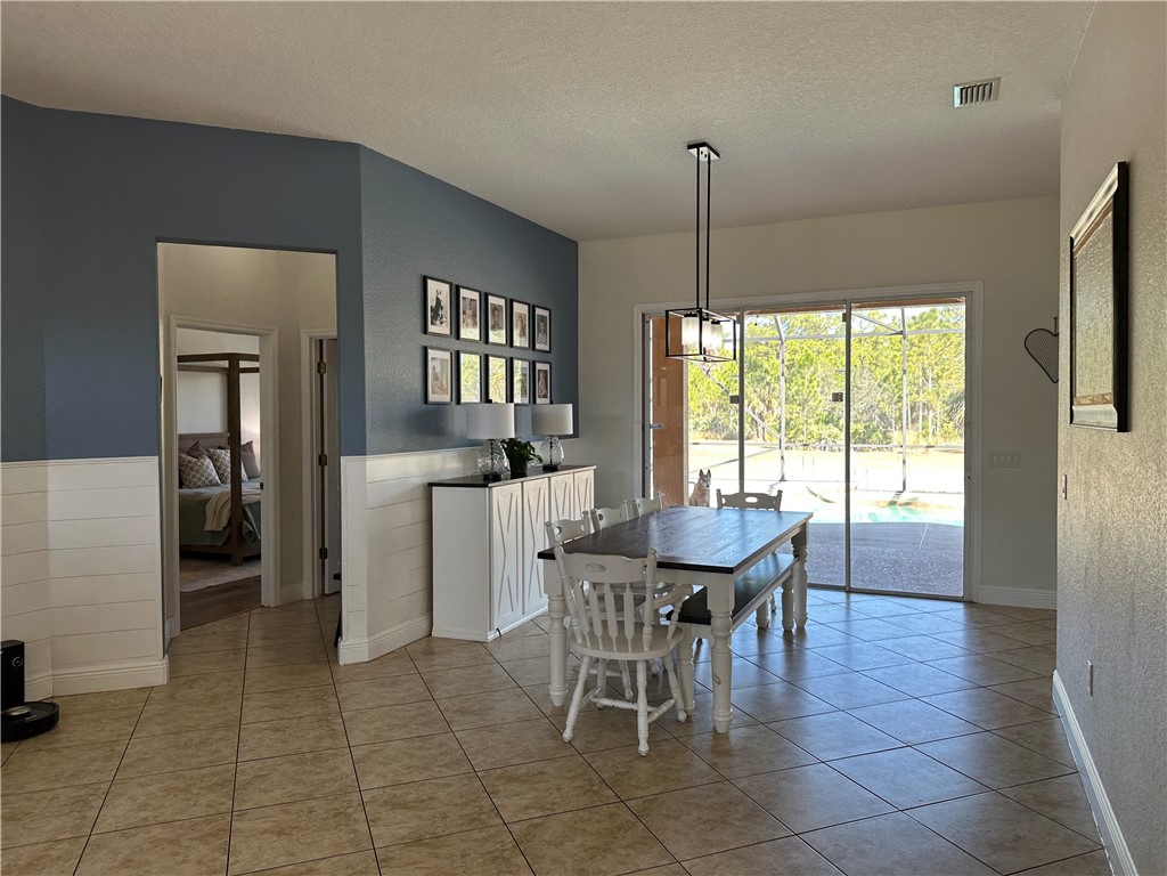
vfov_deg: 56.8
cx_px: 584
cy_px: 438
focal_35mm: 24
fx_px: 809
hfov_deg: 71.6
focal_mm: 6.86
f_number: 1.78
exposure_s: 1/130
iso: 64
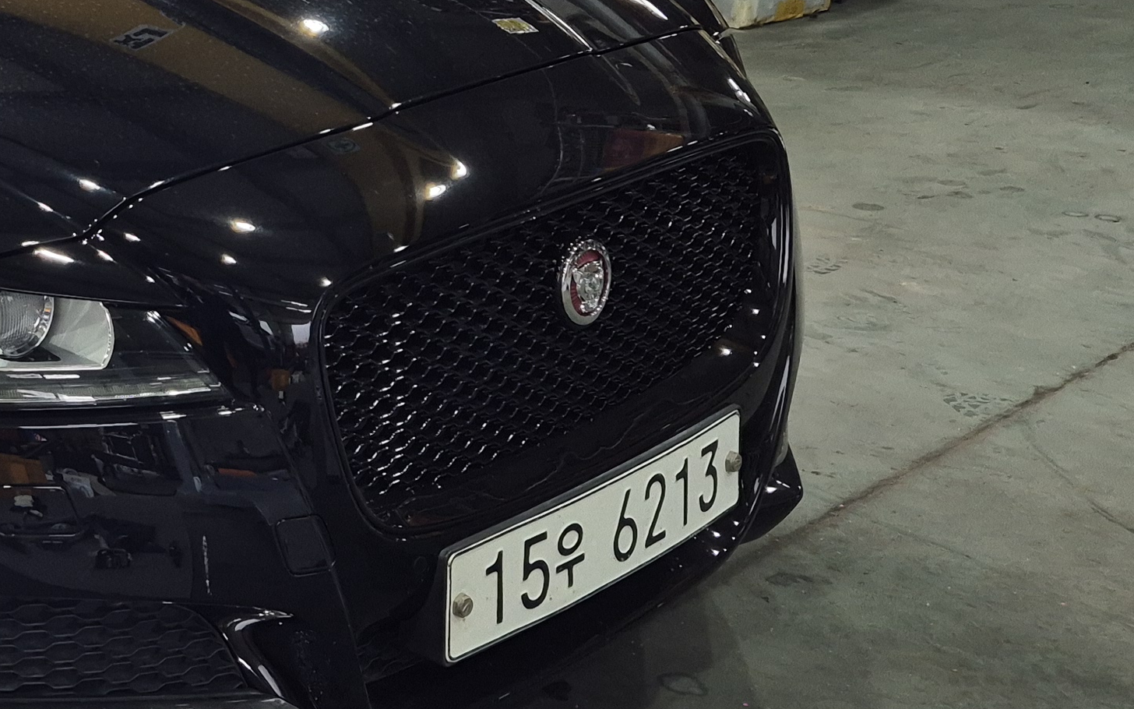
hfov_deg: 27.2
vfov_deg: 19.1
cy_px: 81
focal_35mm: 67
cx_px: -210
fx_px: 2071
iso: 80
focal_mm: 5.4
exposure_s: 1/120
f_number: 1.8
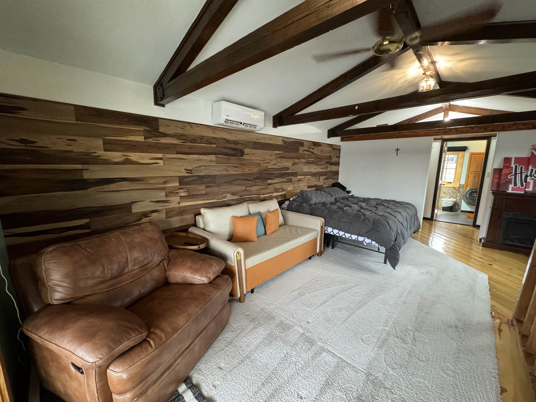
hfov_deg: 102.1
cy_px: 201
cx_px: 268
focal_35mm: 14
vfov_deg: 85.7
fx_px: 217
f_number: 2.2
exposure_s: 1/60
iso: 800
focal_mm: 2.22
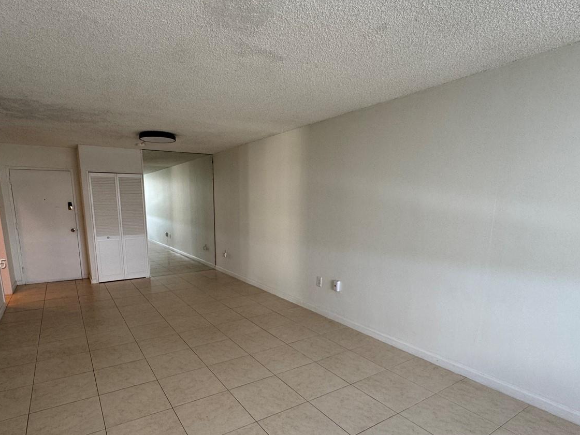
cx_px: 259
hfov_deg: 81.5
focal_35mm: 20
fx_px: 335
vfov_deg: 65.2
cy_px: 265
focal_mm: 2.22
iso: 160
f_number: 2.2
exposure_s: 1/99
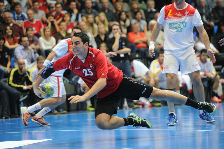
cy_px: 74
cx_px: 112
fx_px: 1026
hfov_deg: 12.5
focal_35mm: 165
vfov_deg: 8.3
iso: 5000
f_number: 3.5
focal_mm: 165
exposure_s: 1/640
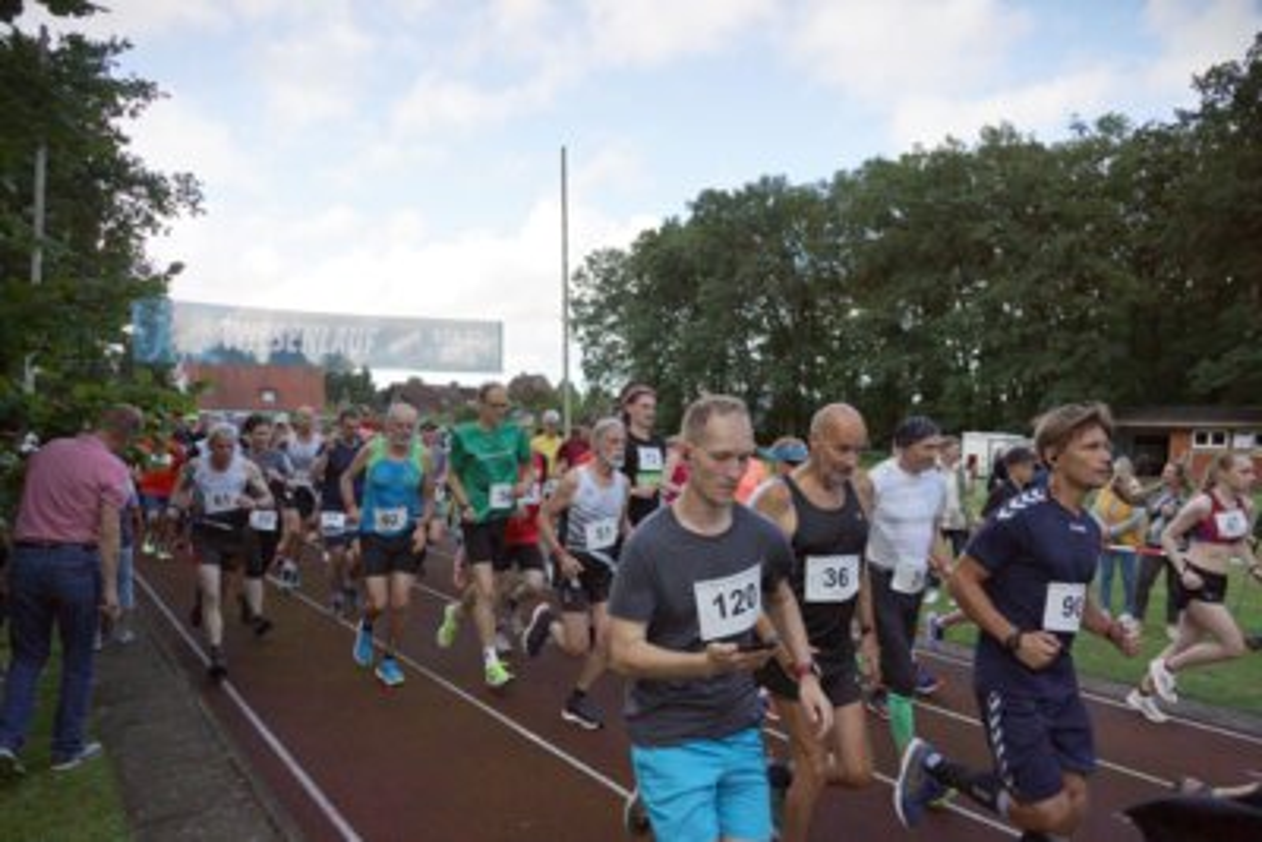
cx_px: 631
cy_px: 421
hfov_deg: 67.4
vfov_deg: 48.0
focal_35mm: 27
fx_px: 947
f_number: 4
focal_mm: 18
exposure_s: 1/2000
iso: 1000
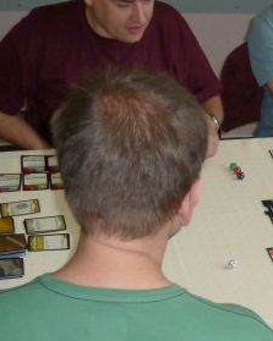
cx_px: 293
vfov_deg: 26.8
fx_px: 707
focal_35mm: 70
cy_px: 259
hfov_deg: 20.9
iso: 250
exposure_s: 1/60
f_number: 3.3
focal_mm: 4.1
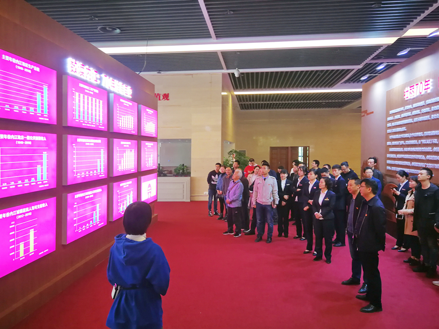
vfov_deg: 51.4
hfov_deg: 65.3
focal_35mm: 27
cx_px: 220
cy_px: 164
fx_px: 342
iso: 200
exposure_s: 1/50
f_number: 2.2
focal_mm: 3.95
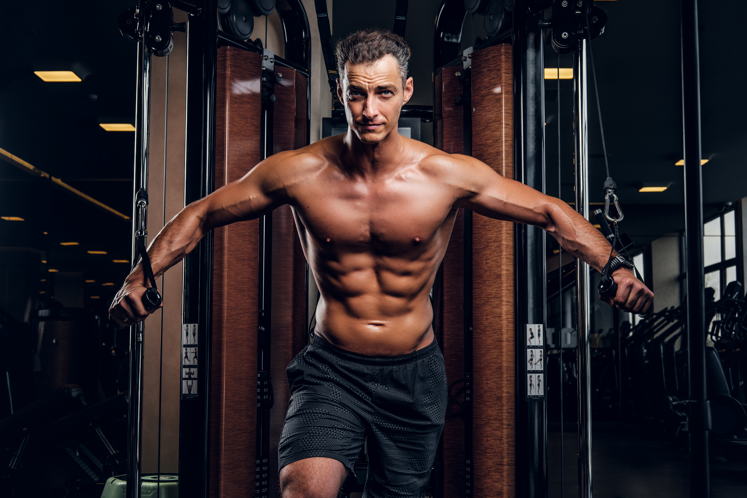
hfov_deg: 37.5
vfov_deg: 25.5
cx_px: 374
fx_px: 1100
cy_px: 249
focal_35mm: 53
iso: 160
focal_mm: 35
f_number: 5.6
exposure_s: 1/100
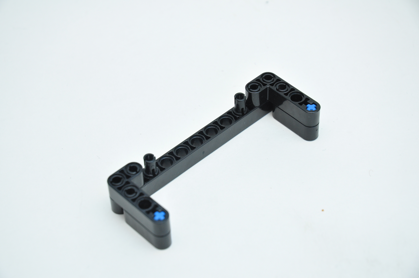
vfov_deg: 13.0
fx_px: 1221
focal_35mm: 105
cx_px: 210
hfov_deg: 19.5
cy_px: 139
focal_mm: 70
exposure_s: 1/60
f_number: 7.1
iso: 400
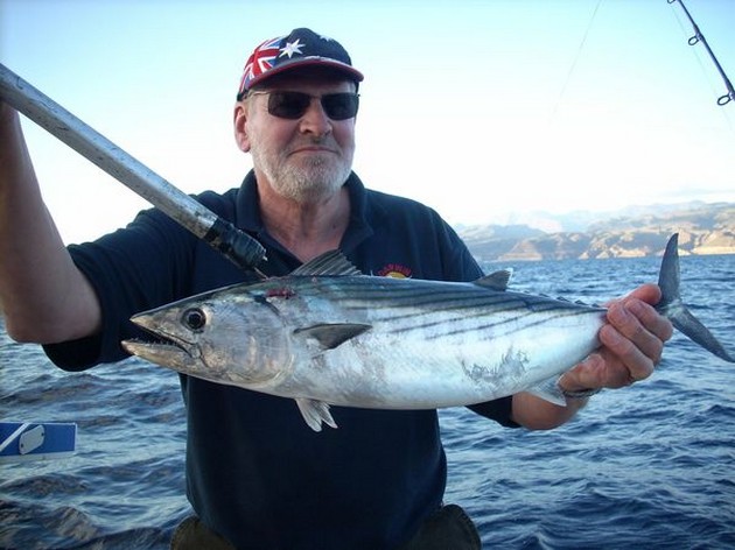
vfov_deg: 38.6
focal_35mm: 37
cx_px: 368
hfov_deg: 50.2
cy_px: 275
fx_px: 785
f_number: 2.8
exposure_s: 1/130
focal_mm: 6.2
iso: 64
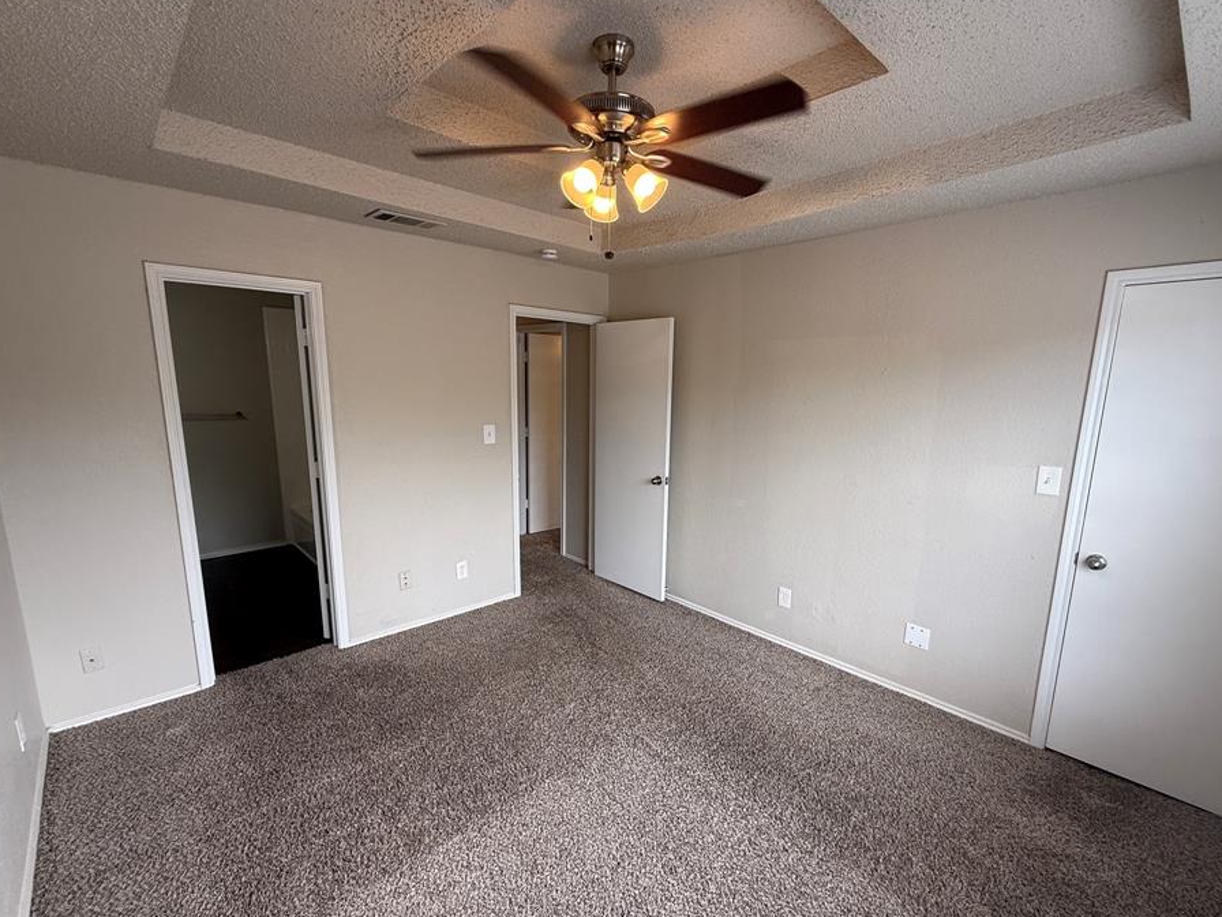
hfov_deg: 94.5
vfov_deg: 78.0
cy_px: 486
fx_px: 565
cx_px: 618
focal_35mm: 16
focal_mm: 2.22
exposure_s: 1/99
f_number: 2.2
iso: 64
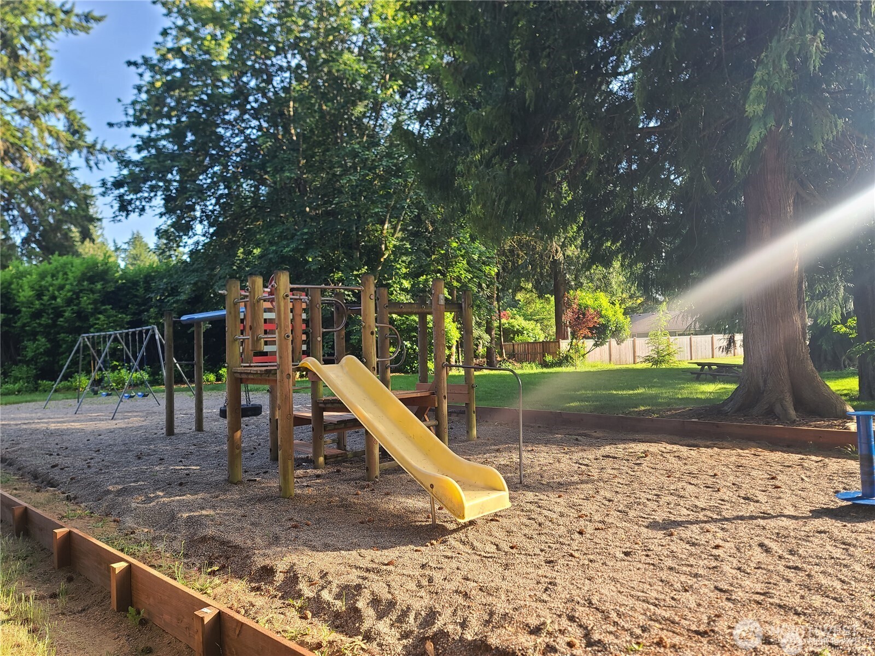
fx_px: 632
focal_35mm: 25
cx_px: 438
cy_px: 328
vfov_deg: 54.9
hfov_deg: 69.4
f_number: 1.8
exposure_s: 1/120
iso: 25
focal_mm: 7
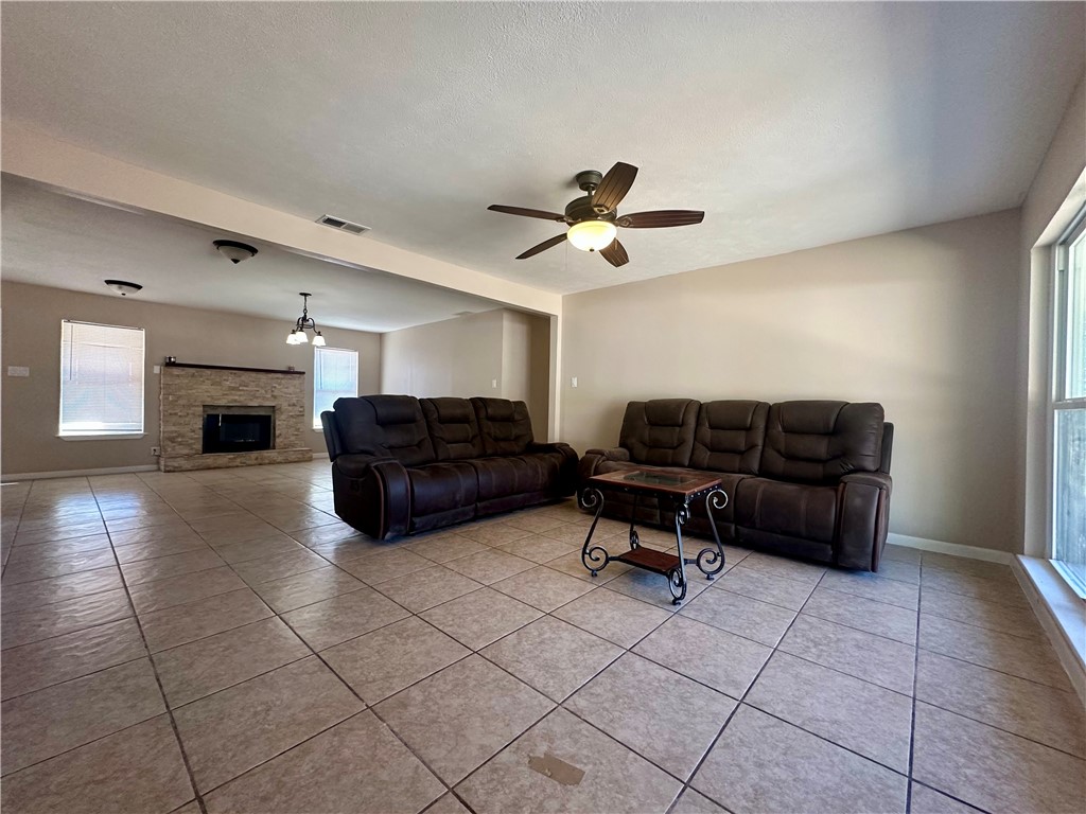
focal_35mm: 14
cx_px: 543
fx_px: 439
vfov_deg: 85.7
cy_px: 407
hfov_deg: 102.1
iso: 250
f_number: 2.2
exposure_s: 1/120
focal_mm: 2.22
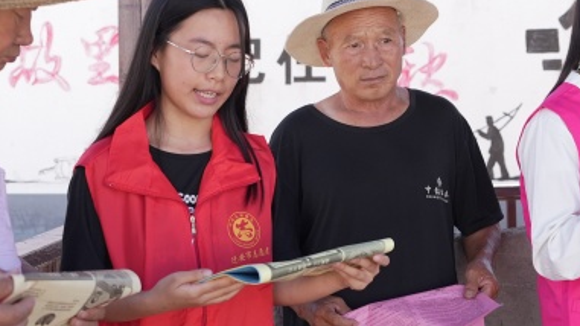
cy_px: 82
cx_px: 396
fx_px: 1015
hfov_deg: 31.6
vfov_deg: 18.1
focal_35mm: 66
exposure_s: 1/800
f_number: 3.2
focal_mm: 24
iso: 400
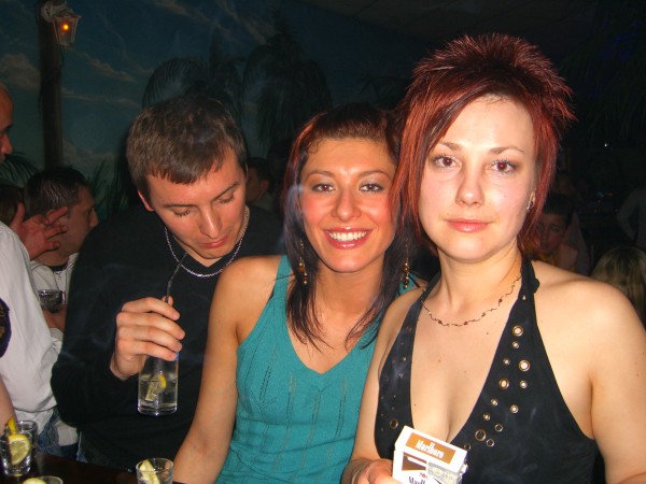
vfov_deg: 37.7
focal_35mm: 38
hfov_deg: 49.0
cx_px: 323
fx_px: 709
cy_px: 242
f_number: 2.8
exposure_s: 1/60
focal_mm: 7.9
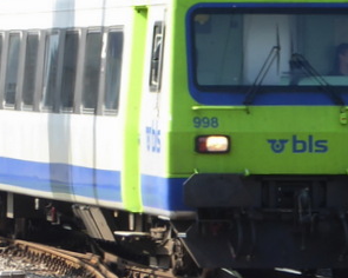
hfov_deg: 2.6
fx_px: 7807
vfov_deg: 2.0
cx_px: 170
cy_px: 47
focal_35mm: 758
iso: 80
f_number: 5.6
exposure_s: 1/100
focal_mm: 30.9
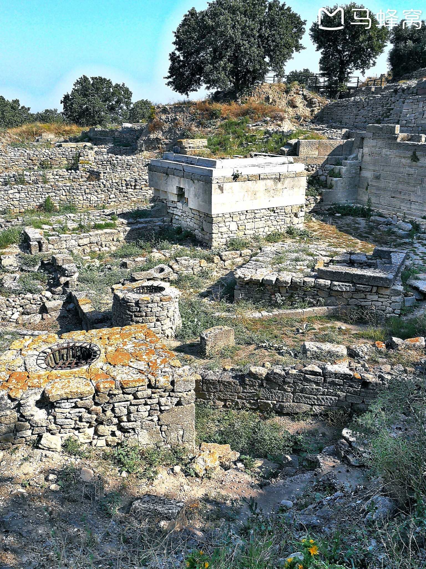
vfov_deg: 60.0
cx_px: 213
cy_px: 284
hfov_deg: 46.8
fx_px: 492
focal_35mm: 30
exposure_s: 1/703
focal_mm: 3.95
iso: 50
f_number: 2.2
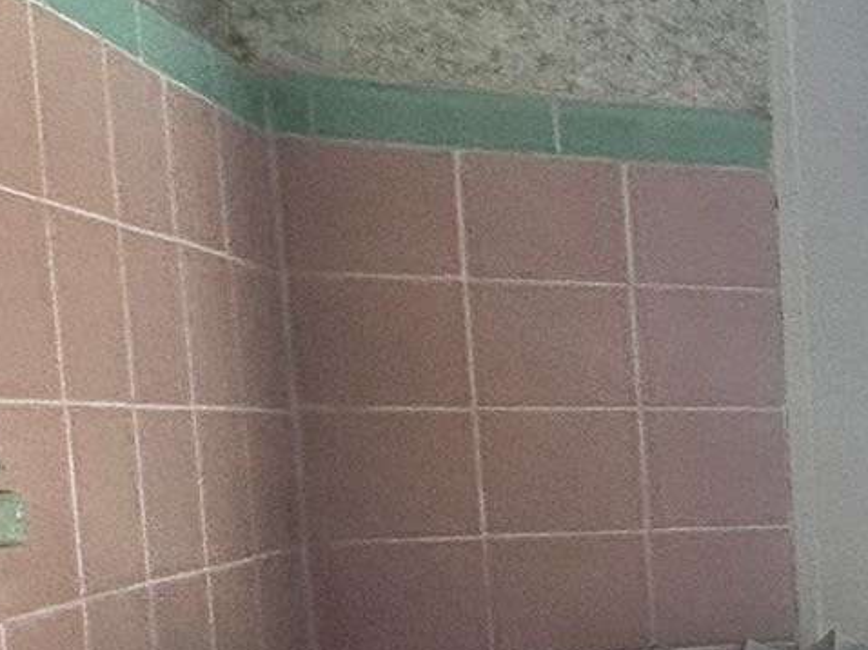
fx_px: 1504
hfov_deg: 18.0
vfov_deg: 23.9
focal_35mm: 60
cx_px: 1830
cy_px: 545
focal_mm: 2.22
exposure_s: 1/120
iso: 64
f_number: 2.2
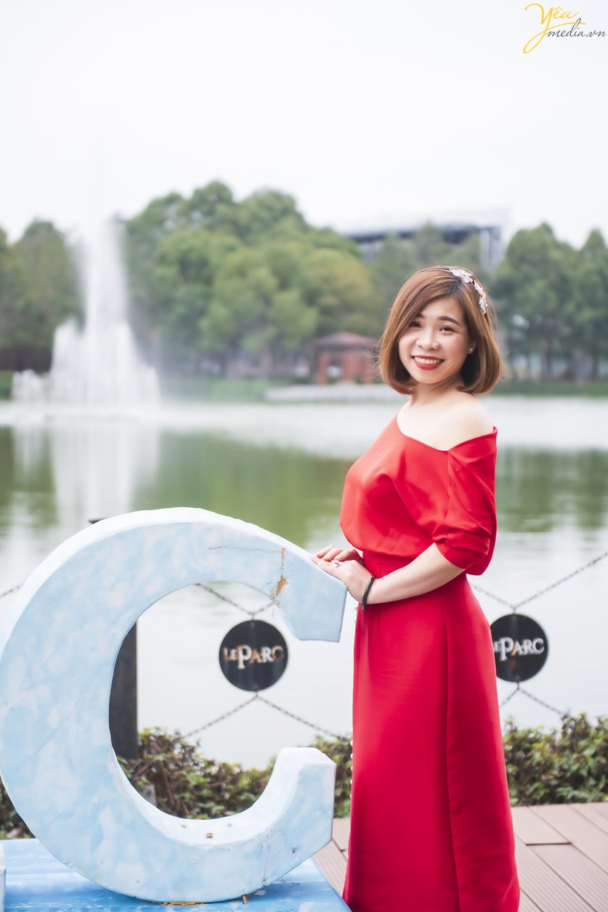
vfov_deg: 28.5
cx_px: 303
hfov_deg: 19.2
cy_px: 460
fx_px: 1799
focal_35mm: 71
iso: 125
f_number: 2.8
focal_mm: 70
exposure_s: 1/500
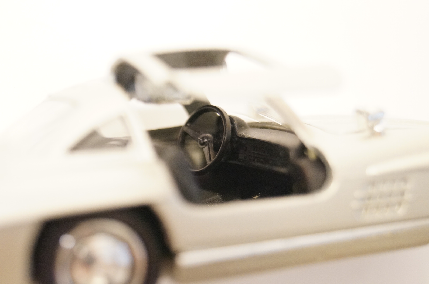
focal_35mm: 82
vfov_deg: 16.5
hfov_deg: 24.7
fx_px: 982
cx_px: 214
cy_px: 142
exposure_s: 1/50
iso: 3200
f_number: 5.6
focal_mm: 55
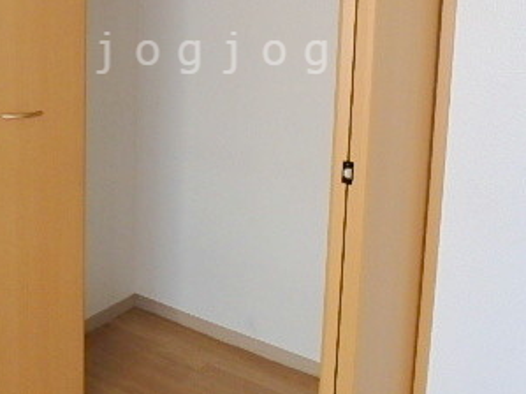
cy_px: 53
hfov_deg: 41.9
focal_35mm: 45
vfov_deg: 30.9
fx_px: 684
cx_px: 216
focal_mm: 3.7
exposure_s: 1/30
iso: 320
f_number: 3.5
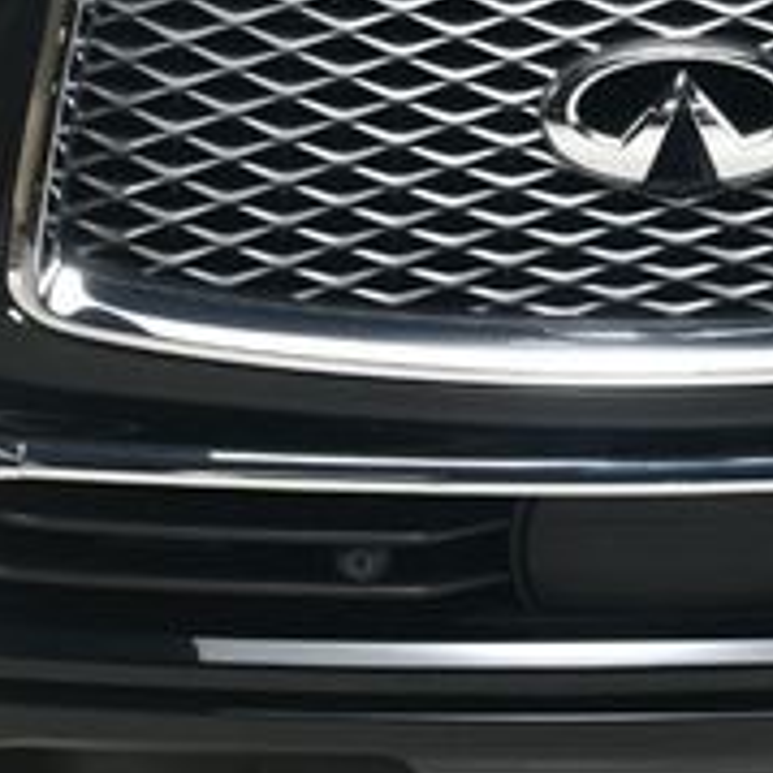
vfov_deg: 12.6
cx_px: 648
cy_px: 52
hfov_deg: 12.7
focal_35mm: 137
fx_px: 3461
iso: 100
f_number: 11
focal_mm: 30
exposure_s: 1/160
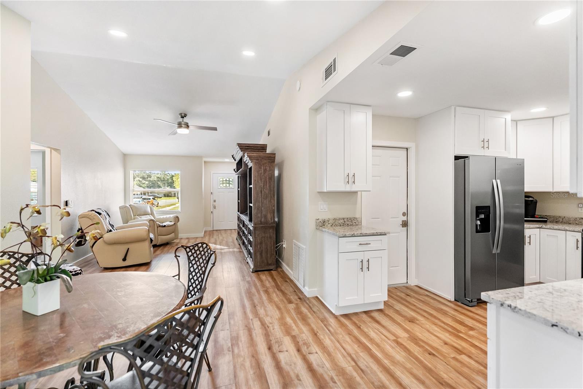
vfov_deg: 73.8
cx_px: 292
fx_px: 259
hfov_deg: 96.7
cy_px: 194
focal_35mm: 16
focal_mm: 16
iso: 2000
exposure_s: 1/500
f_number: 2.8
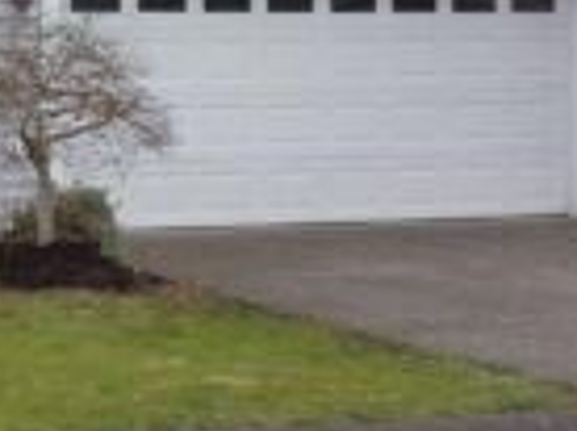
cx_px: -134
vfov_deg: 9.5
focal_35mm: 154
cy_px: -96
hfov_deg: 12.5
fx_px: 2563
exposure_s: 1/320
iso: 200
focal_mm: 9.5
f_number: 4.9
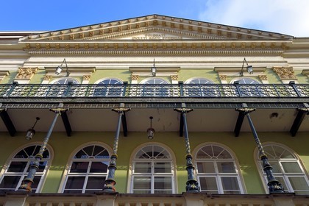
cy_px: 103
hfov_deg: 60.3
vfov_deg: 42.3
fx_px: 266
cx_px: 154
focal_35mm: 31
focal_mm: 31
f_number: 9
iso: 400
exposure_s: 1/200
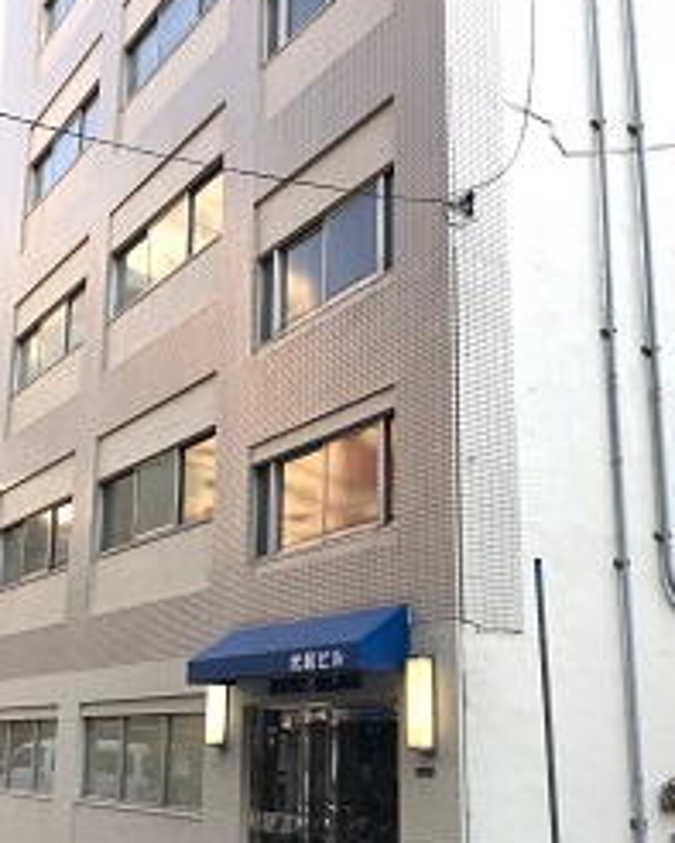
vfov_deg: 45.5
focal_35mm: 40
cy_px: 511
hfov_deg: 37.3
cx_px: 319
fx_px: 998
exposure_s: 1/202
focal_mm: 3.99
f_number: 1.8
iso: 20
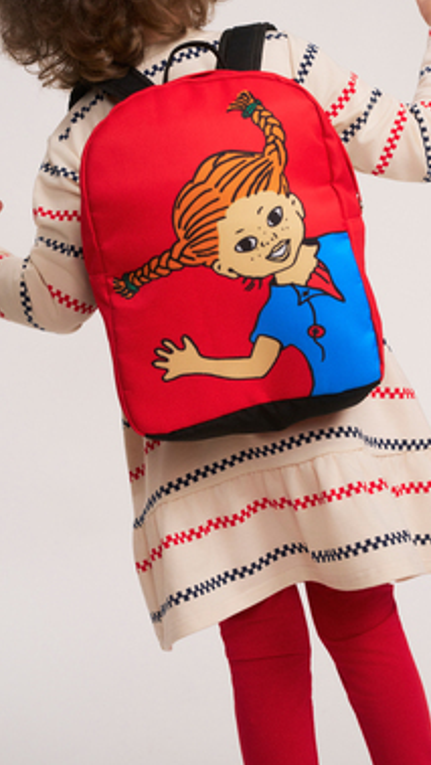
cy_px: 334
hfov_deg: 15.9
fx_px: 1542
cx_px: 253
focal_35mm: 76
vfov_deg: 27.8
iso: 1250
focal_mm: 61
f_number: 4
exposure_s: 1/250
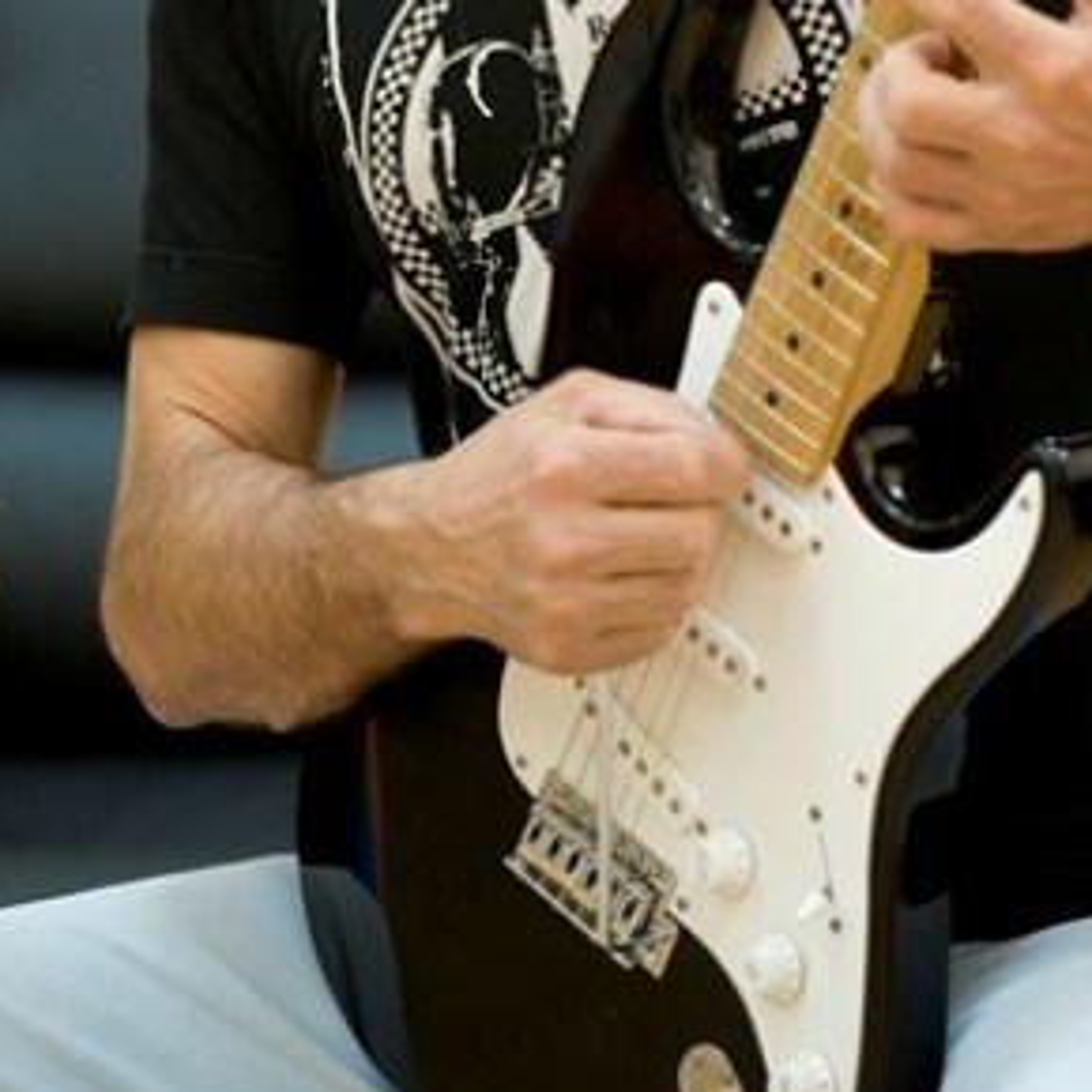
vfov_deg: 5.0
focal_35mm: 349
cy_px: -60
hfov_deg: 5.0
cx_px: 646
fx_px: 12456
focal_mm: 155
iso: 800
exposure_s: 1/80
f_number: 2.8
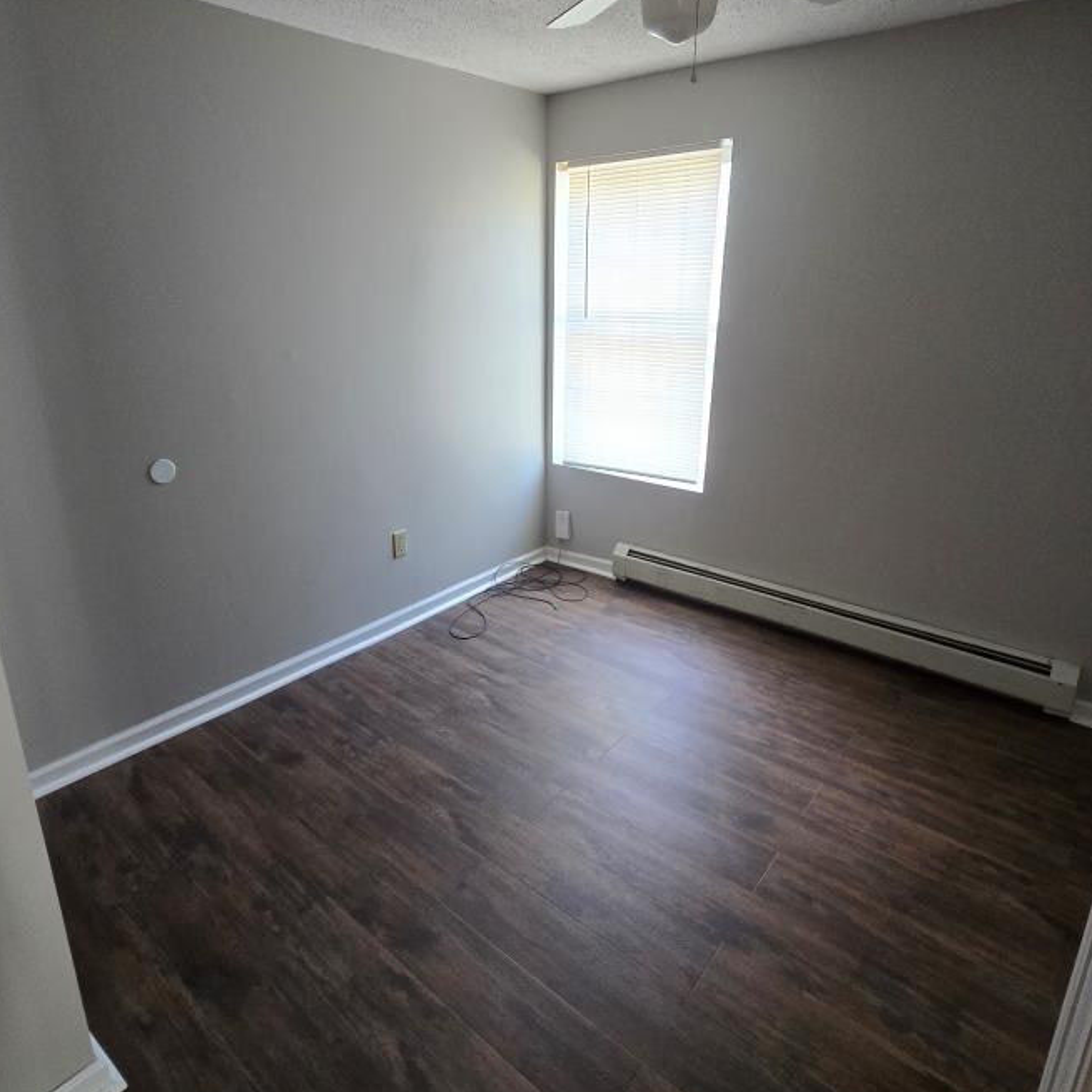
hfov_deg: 80.7
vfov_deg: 80.5
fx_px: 642
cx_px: 516
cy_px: 496
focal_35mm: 18
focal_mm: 2.2
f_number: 2.2
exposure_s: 1/60
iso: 400
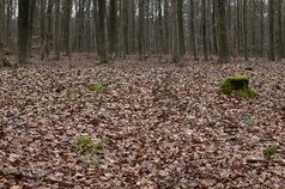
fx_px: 395
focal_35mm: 50
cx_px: 168
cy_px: 26
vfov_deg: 26.2
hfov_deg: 39.5
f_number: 7.1
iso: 400
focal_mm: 18
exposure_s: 1/200
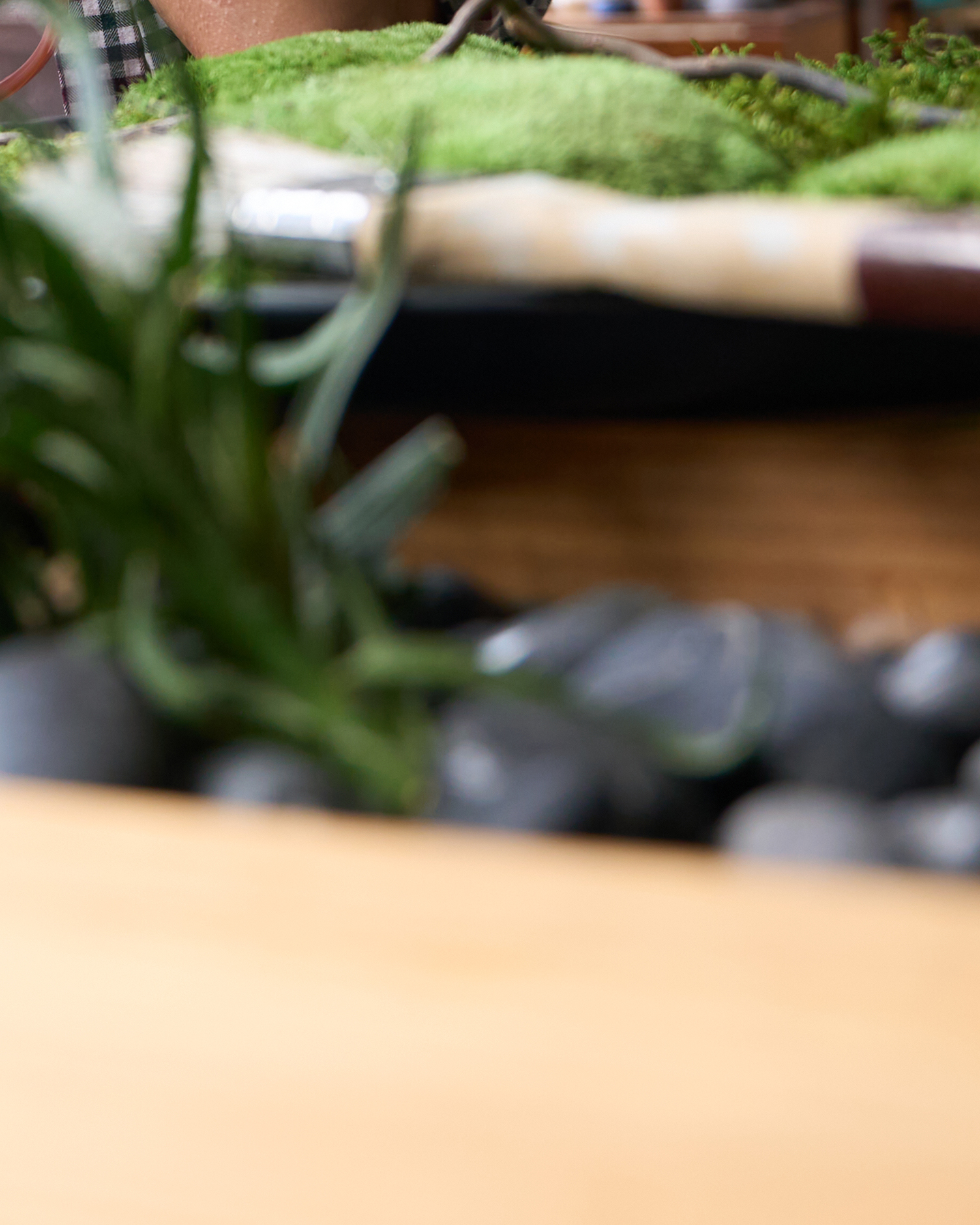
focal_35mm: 84
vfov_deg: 21.0
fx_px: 3046
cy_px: -289
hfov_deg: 17.8
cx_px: -32
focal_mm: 24
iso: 400
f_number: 2.8
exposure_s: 1/250
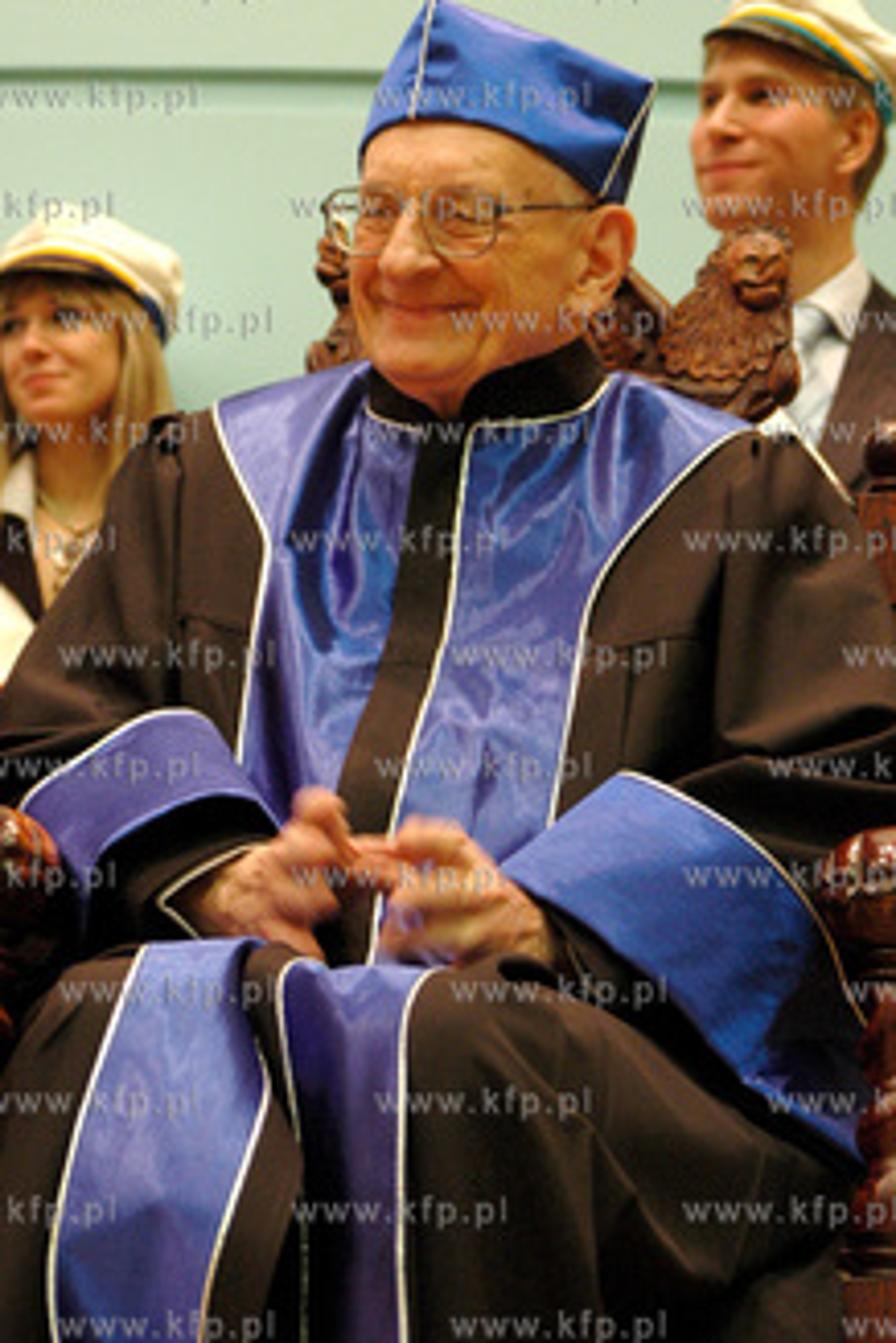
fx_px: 4517
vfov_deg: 16.9
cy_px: 649
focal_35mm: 121
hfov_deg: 11.3
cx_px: 427
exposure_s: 1/25
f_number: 4.5
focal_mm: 66
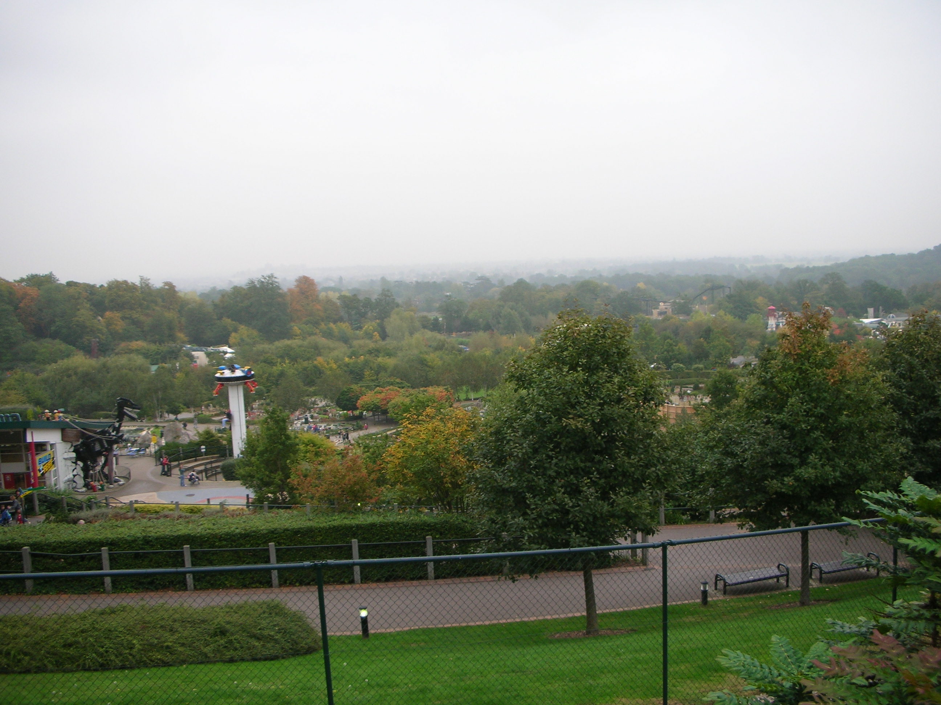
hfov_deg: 52.6
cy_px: 352
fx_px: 951
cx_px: 470
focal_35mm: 35
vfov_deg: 40.7
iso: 50
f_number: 3
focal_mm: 5.8
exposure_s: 1/58.7
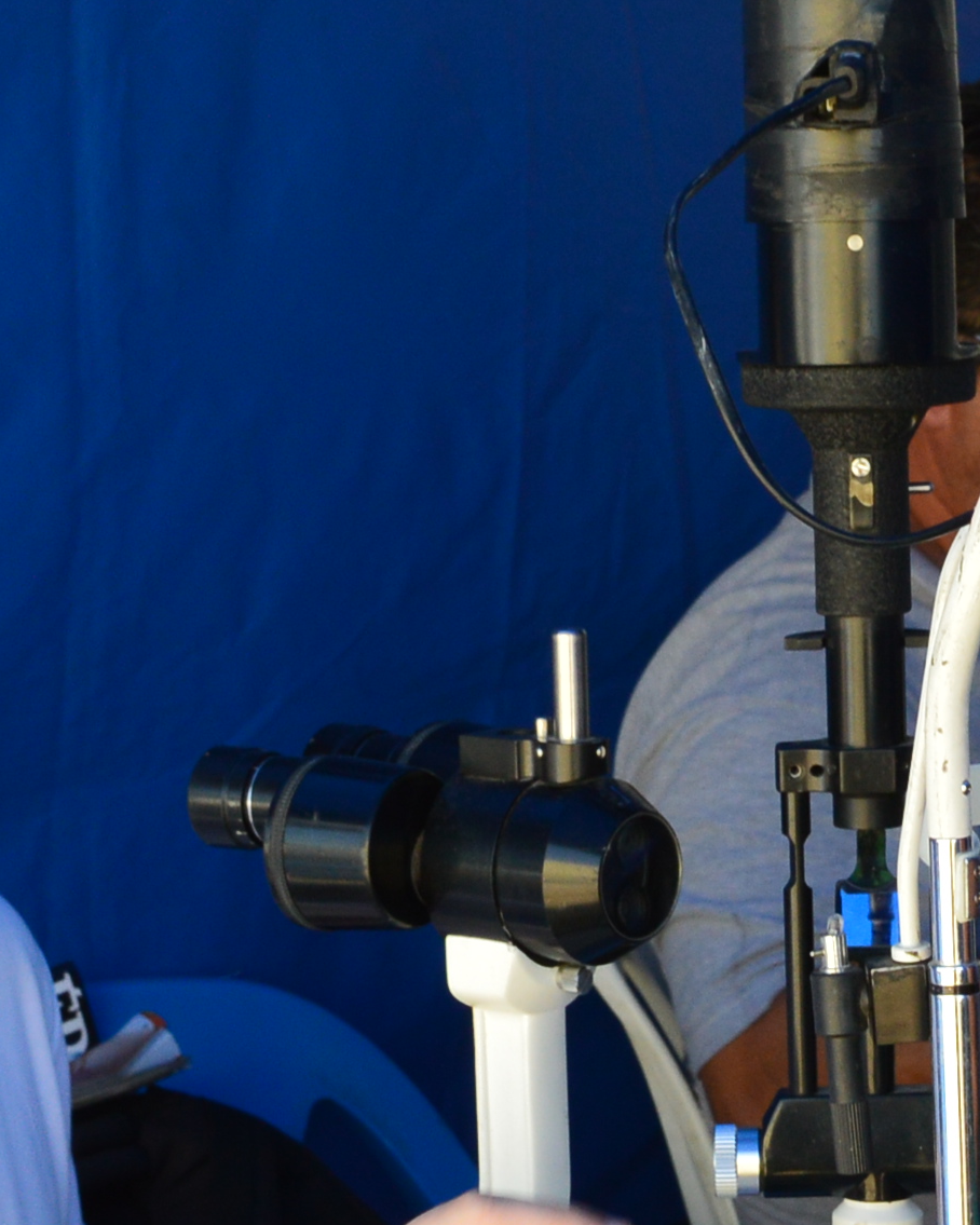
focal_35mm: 123
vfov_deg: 15.4
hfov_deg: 12.5
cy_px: 1236
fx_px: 4459
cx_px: 842
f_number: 9
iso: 400
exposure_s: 1/125
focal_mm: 22
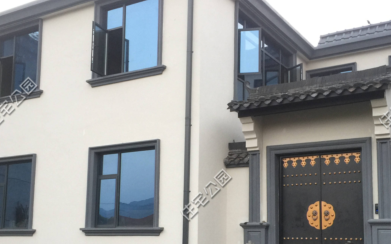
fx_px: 511
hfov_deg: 41.8
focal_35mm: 48
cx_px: 207
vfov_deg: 26.5
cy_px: 183
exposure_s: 1/17
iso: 64
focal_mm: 4.15
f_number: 2.2
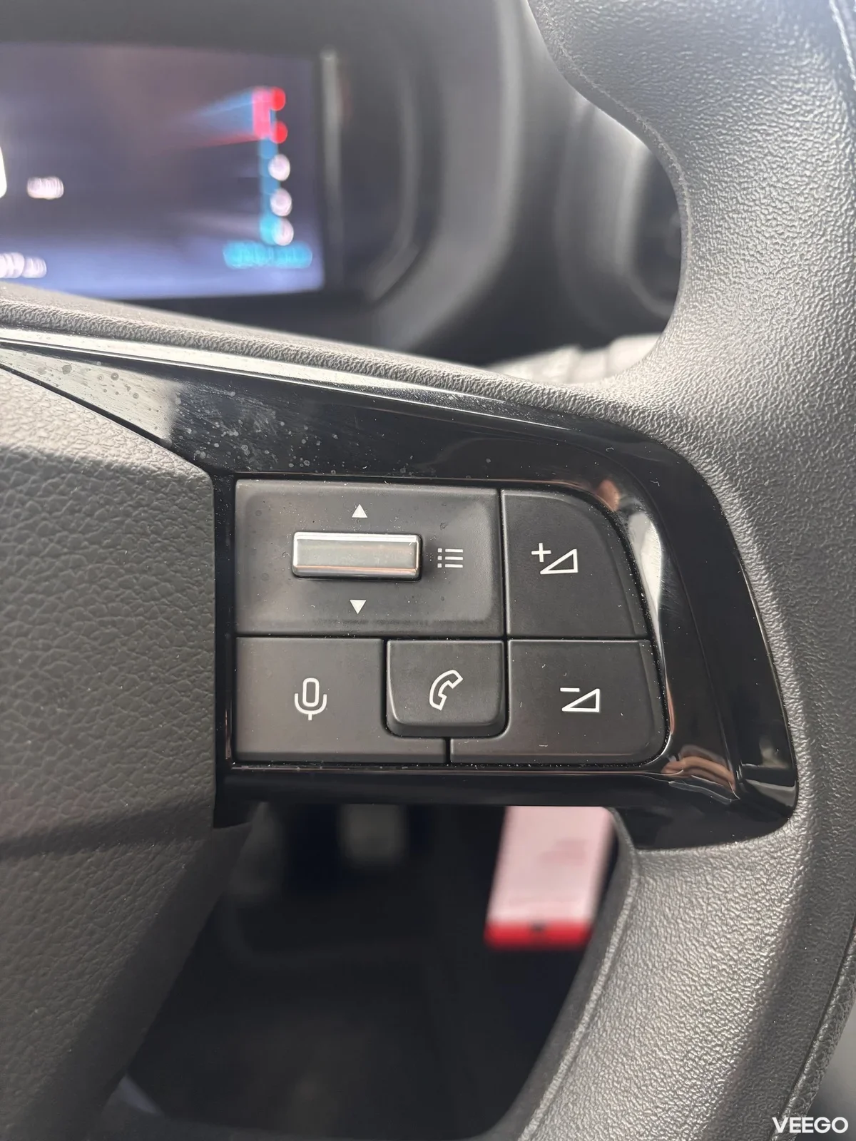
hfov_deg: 53.1
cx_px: 428
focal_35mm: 26
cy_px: 570
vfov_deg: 67.3
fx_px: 857
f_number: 1.6
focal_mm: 5.96
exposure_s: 1/49
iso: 320
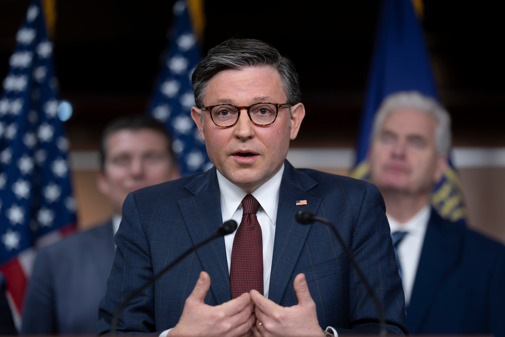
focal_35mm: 135
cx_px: 252
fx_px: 1894
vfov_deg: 10.2
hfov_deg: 15.2
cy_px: 168
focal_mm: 135
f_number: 2
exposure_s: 1/500
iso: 1250
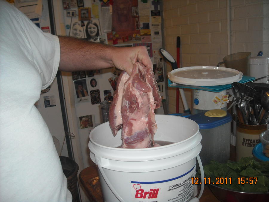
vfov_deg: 40.7
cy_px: 101
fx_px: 272
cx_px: 134
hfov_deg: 52.6
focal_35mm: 35
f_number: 2.8
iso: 200
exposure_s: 1/60
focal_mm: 5.7
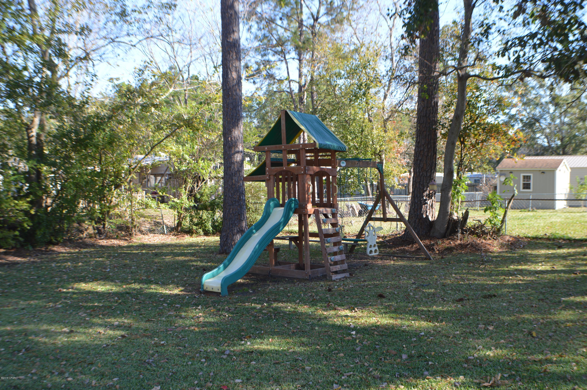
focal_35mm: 48
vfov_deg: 28.0
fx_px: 782
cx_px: 294
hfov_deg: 41.1
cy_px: 195
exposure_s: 1/125
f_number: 5.6
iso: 140
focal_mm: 32
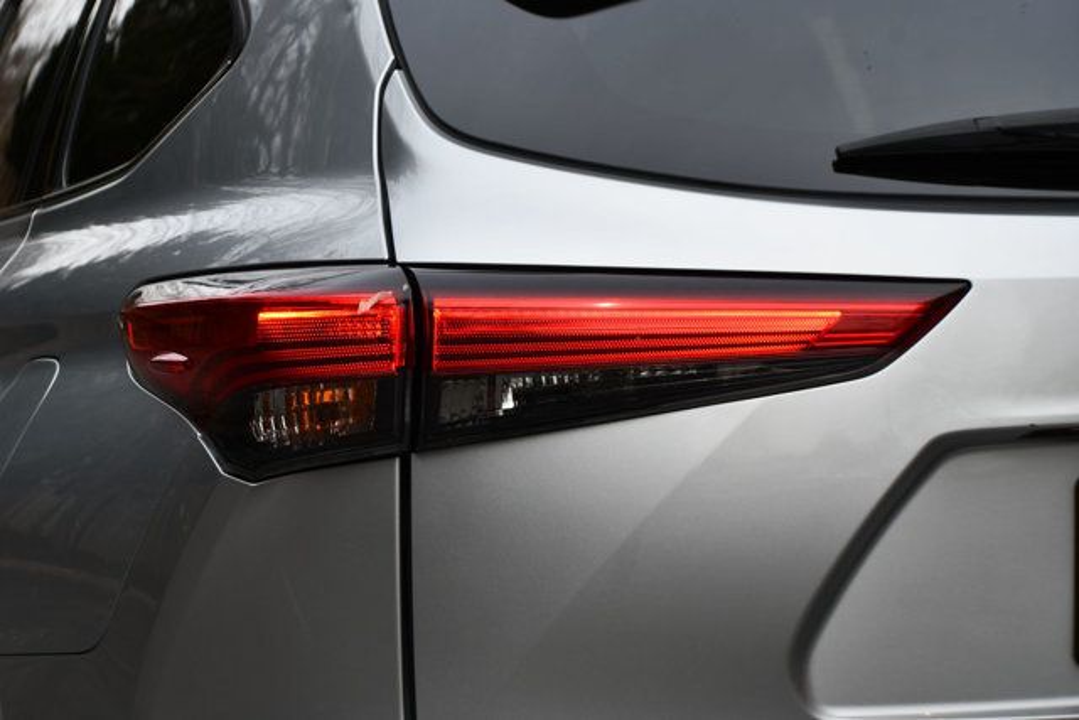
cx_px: 540
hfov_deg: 19.5
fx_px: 3148
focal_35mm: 105
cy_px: 360
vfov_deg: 13.0
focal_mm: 70
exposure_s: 1/250
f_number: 5.6
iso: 200
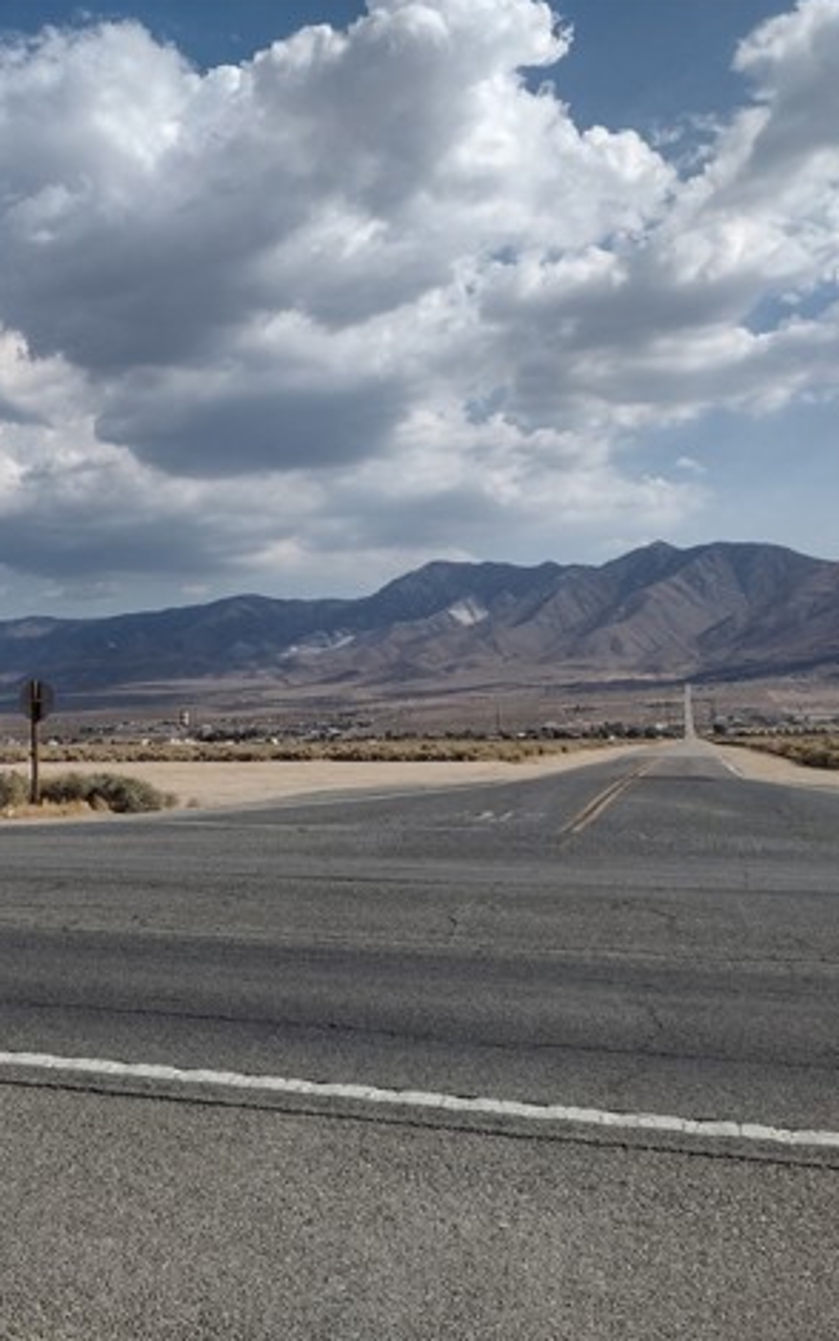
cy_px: 673
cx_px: 37
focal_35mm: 39
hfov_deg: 30.8
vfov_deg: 50.4
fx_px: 1426
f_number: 1.7
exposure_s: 1/2907
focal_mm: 4.71
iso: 100
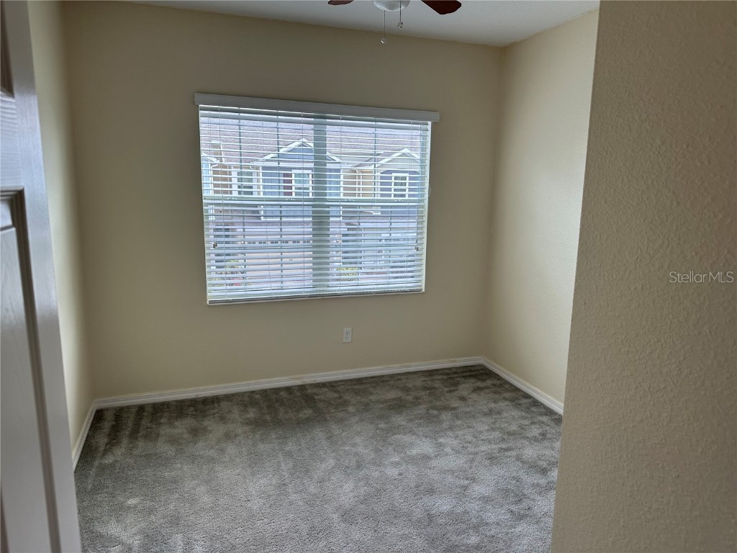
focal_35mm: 24
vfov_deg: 56.8
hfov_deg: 71.6
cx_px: 368
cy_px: 276
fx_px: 511
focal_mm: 6.86
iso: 64
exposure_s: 1/166
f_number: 1.78
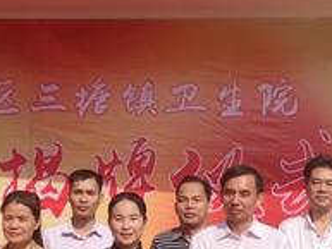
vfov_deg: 15.0
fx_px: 940
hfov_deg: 20.0
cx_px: 141
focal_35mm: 98
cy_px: 191
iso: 50
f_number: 1.8
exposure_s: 1/3906
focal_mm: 3.95
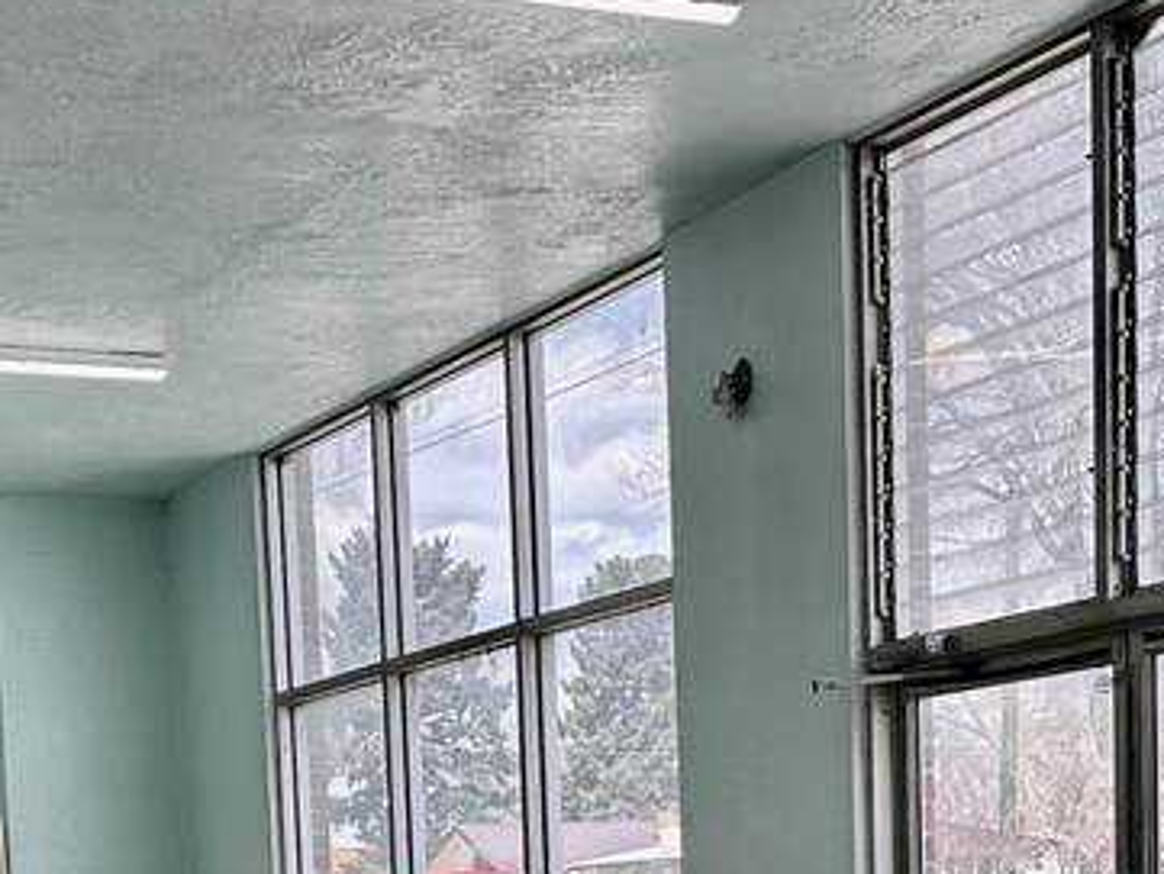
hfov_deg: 23.0
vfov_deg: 16.3
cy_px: 1197
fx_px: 2859
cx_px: 619
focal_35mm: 85
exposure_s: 1/864
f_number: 1.78
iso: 80
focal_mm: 6.86
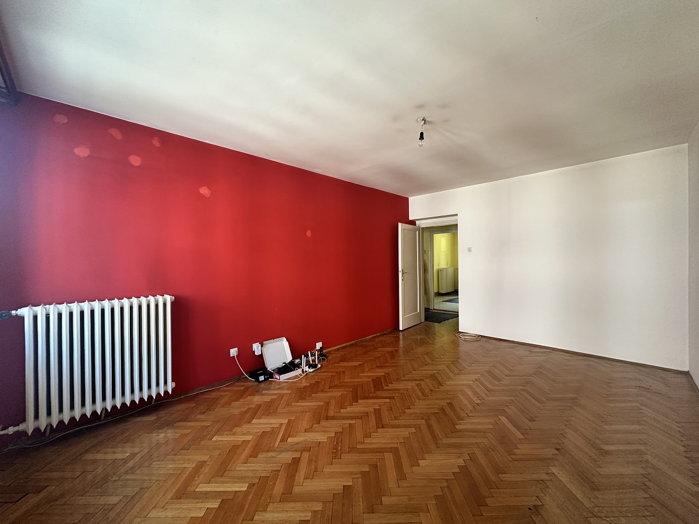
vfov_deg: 85.7
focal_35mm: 14
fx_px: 283
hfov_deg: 102.1
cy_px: 262
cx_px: 350
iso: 250
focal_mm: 2.22
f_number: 2.2
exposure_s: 1/99
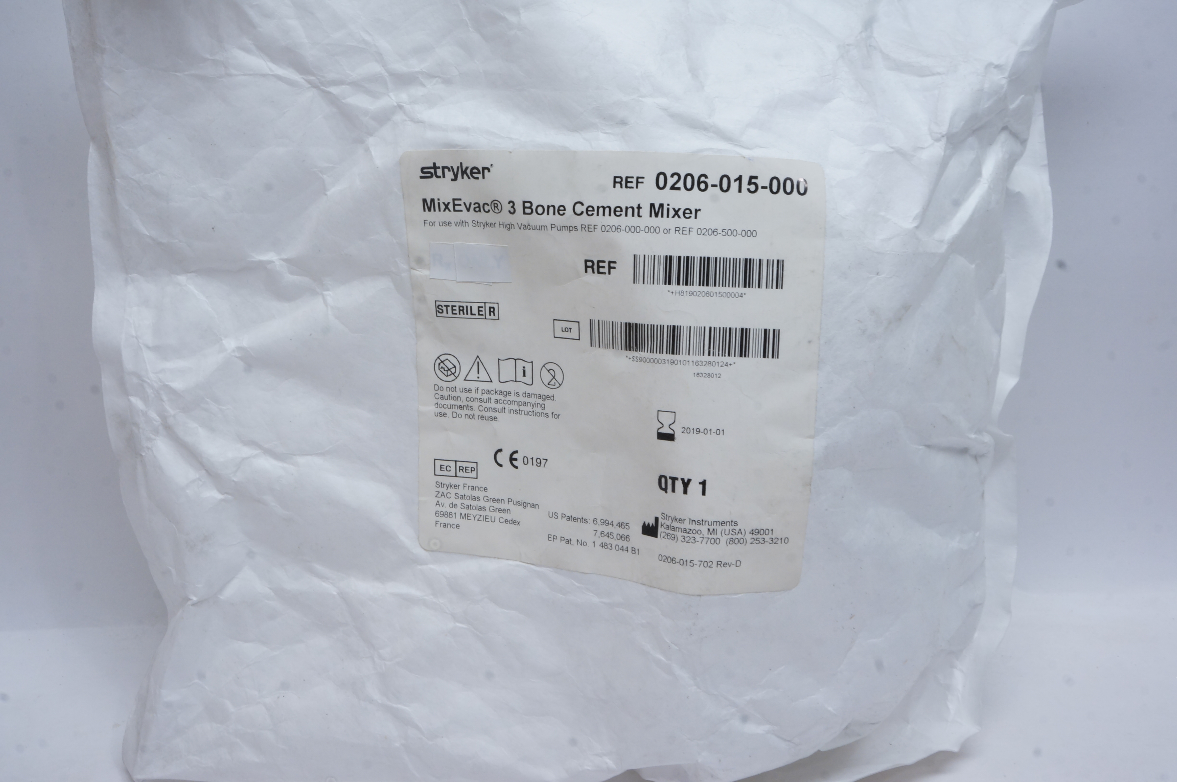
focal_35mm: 39
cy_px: 391
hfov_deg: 49.6
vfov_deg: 34.1
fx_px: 1274
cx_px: 588
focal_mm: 26
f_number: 20
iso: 400
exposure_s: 1/5
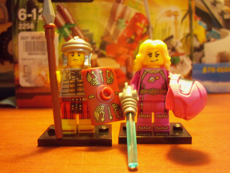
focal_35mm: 34
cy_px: 86
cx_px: 115
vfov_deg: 41.8
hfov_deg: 54.0
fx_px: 226
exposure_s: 1/13
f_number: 2.9
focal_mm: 5.7
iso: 400
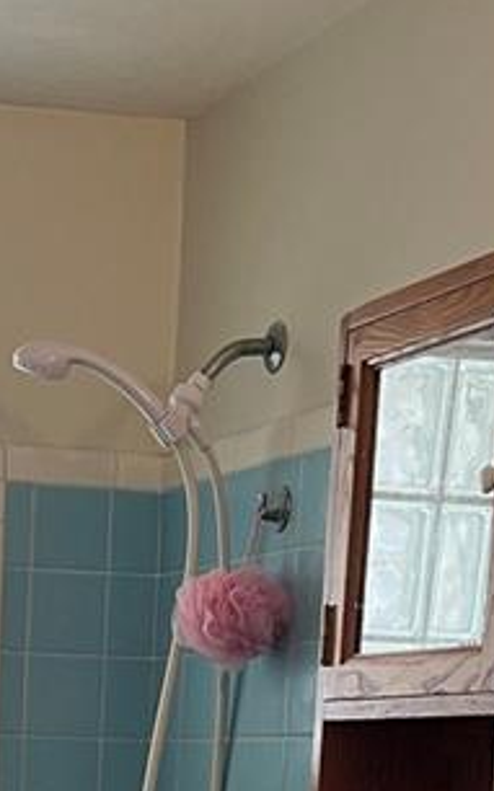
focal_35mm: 108
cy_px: 1070
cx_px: -44
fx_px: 2329
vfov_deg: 17.9
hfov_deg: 11.9
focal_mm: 5.1
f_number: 1.6
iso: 100
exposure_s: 1/60
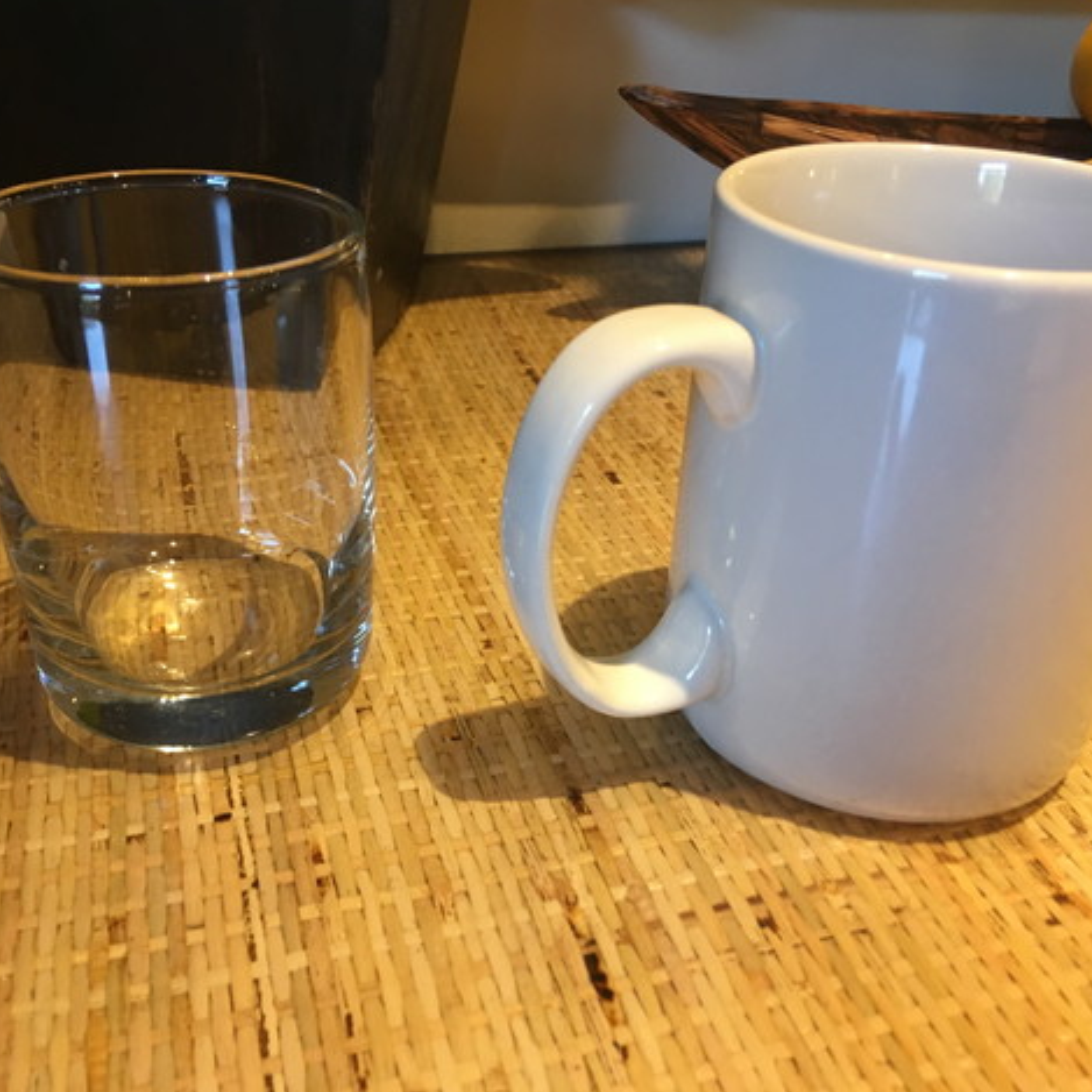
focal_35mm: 35
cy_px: 552
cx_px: 522
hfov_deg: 47.2
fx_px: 1249
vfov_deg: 47.2
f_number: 2.2
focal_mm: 4.15
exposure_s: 1/33
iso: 125
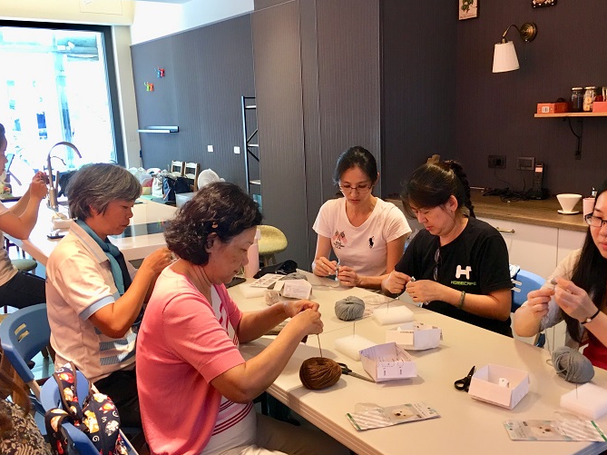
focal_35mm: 35
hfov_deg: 52.6
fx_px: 613
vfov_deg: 40.6
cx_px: 328
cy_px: 246
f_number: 2.2
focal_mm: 4.15
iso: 100
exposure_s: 1/30
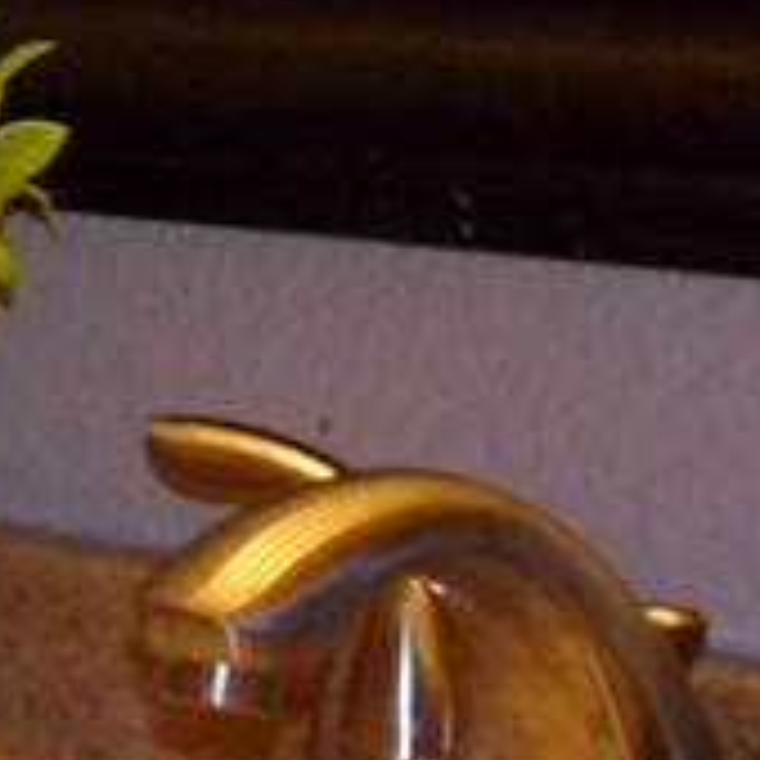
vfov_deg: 9.7
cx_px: -854
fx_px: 4397
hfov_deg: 9.2
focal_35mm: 177
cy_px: -288
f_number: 3.7
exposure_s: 1/34
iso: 200
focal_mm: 5.9
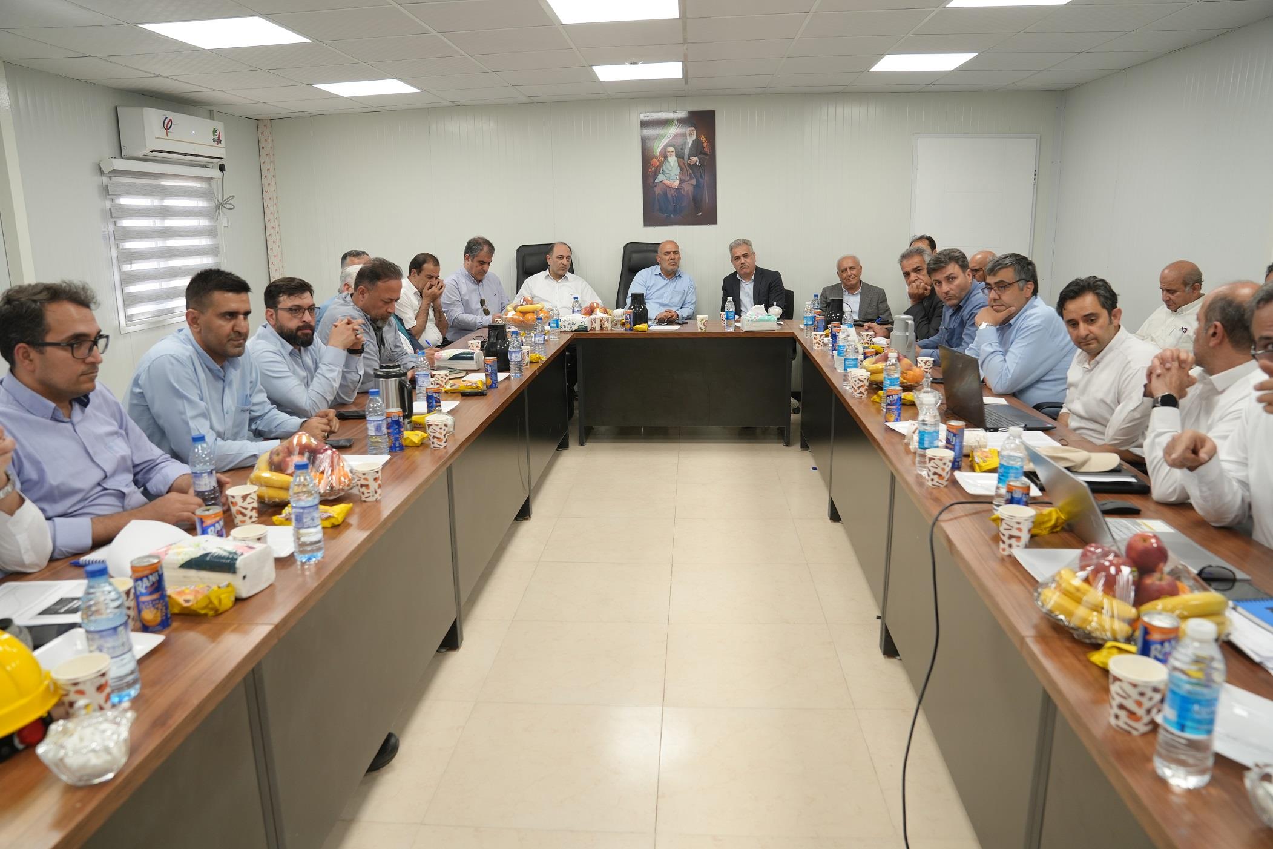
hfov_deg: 73.7
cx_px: 636
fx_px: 849
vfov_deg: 53.1
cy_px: 424
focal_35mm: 24
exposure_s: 1/160
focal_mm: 24
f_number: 4
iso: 640
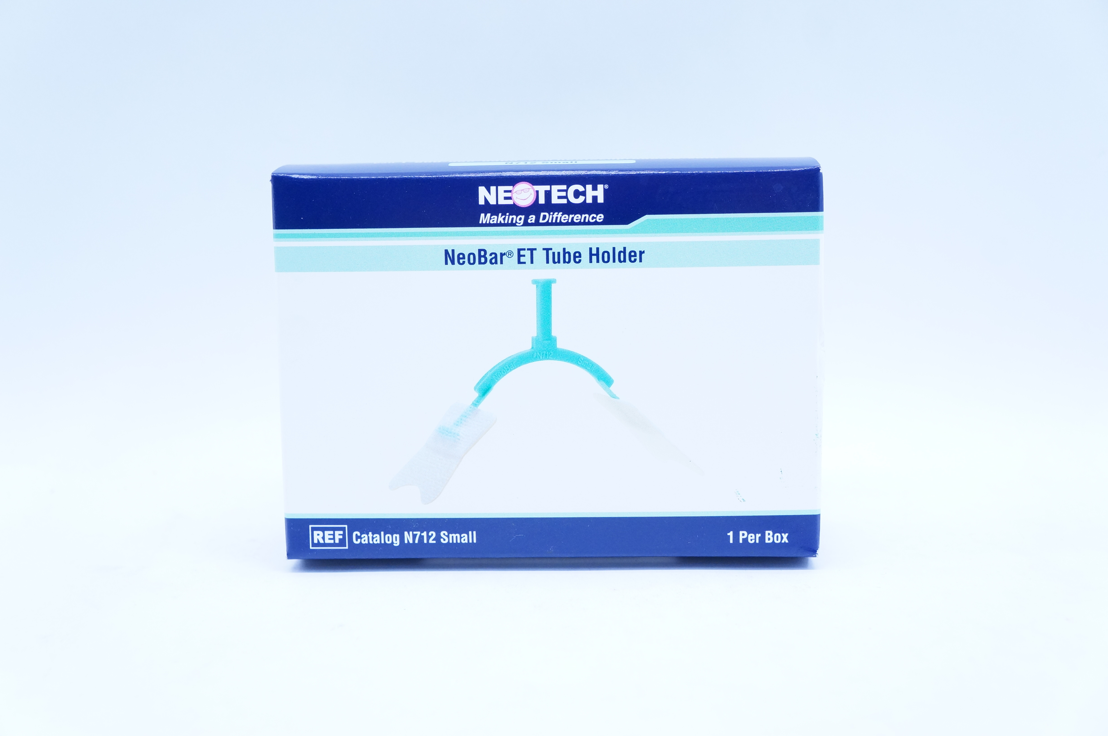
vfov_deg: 28.9
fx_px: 1430
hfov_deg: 42.4
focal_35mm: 46
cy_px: 368
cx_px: 554
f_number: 5.6
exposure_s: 1/100
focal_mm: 31
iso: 800
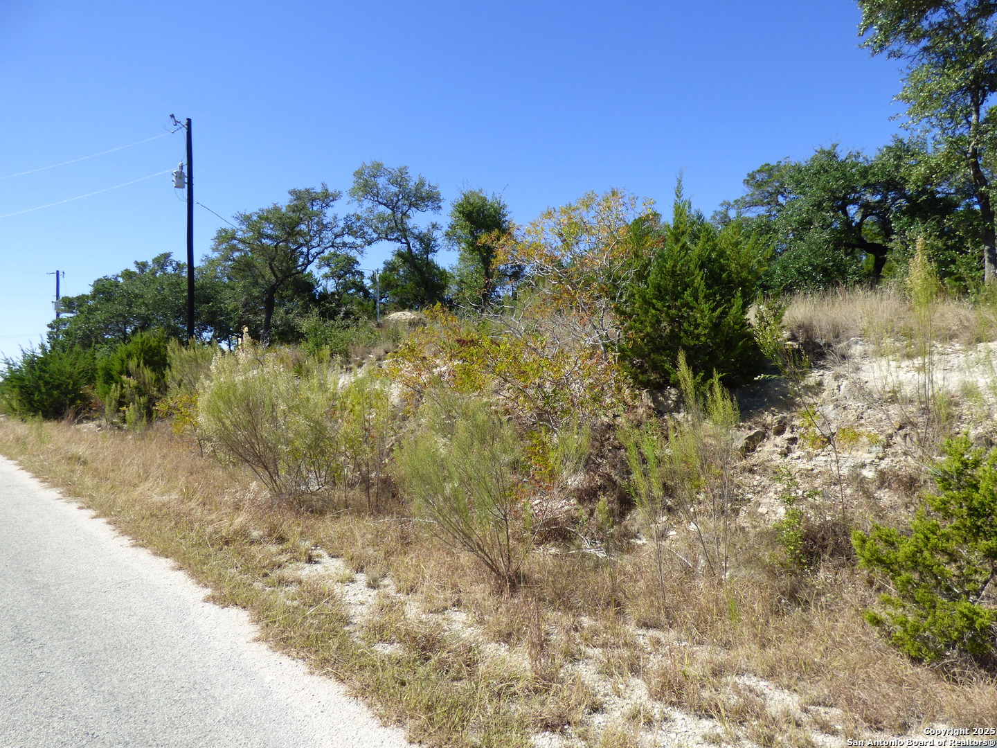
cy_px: 374
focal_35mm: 20
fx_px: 576
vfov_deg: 66.0
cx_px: 498
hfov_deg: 81.7
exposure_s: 1/1000
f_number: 2.8
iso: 100
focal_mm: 3.58
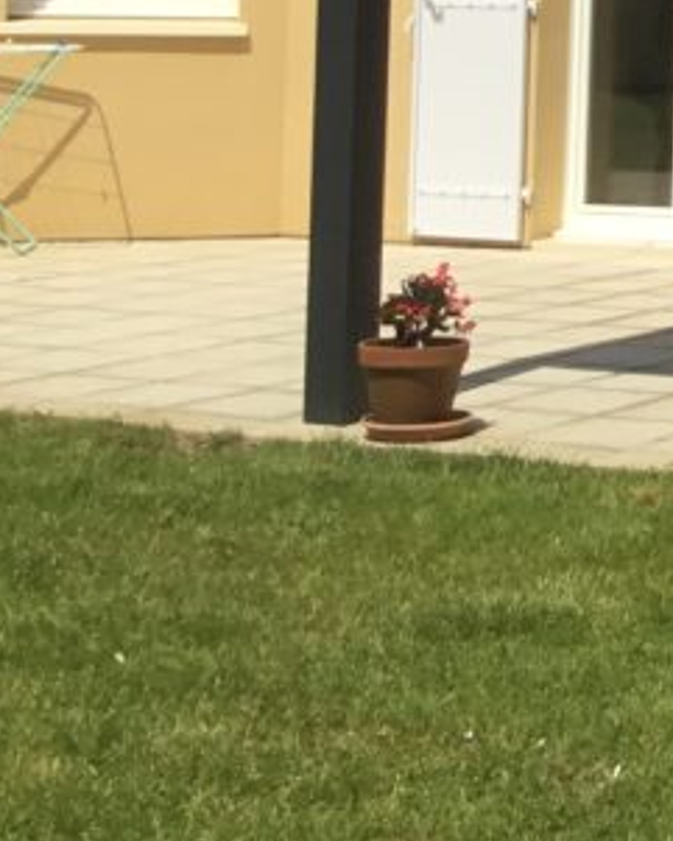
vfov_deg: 17.9
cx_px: 1374
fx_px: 2563
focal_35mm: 103
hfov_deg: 12.9
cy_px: -117
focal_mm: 3.3
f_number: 2.4
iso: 25
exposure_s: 1/1812
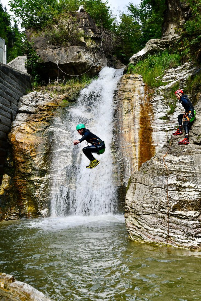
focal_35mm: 36
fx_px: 302
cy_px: 150
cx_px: 100
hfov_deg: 36.9
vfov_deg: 53.1
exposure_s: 1/250
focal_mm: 24
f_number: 8
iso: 200
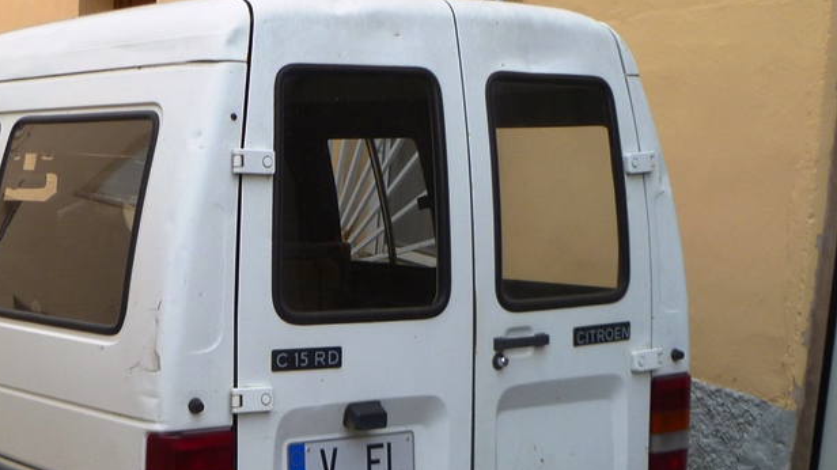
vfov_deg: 20.6
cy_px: 323
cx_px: 230
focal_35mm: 58
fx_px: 1287
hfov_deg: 35.4
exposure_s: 1/400
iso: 80
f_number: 3.5
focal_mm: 5.7
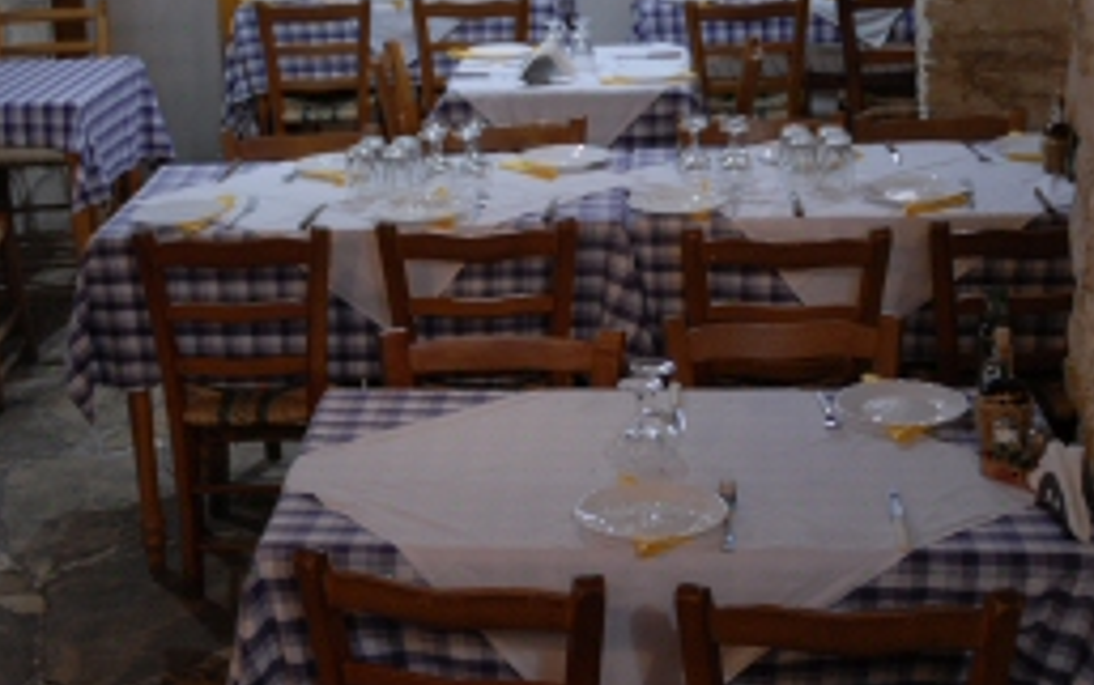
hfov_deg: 27.8
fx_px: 2202
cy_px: 187
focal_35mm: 74
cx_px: 421
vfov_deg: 17.6
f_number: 4
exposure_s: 1/6
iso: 400
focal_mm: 31
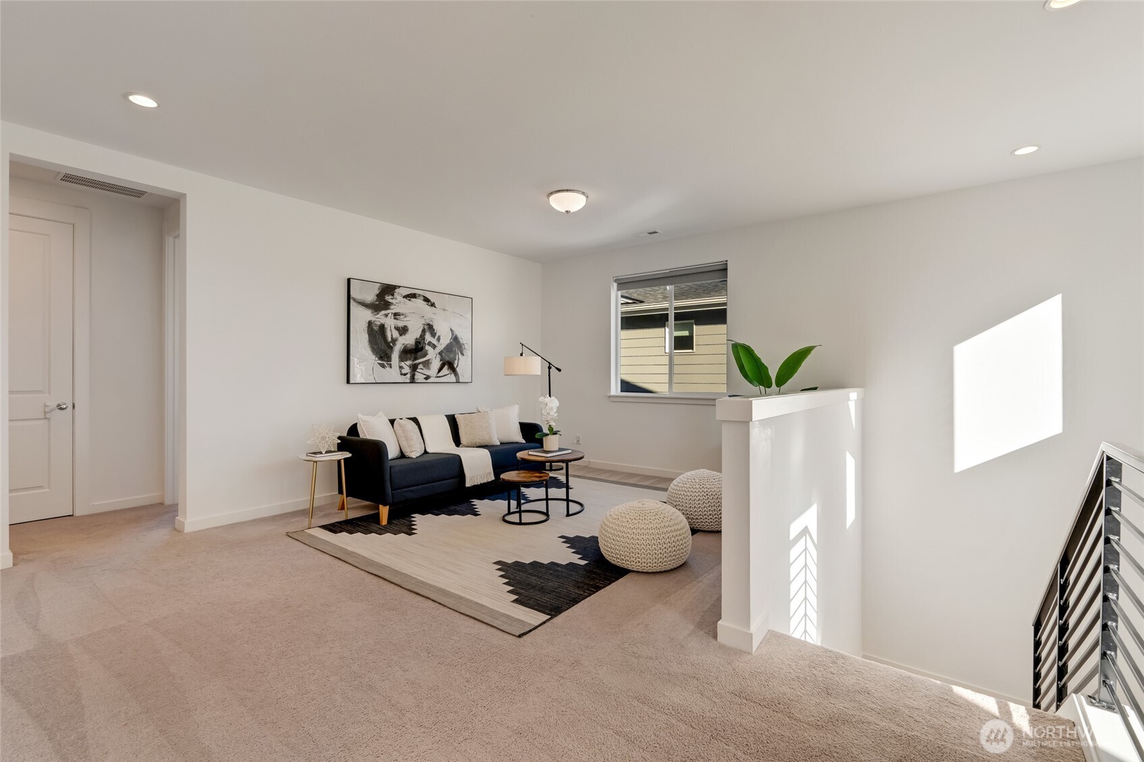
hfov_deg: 96.7
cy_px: 381
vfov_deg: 73.7
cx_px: 572
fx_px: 508
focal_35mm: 16
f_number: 9
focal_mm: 16
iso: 400
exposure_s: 1/1250
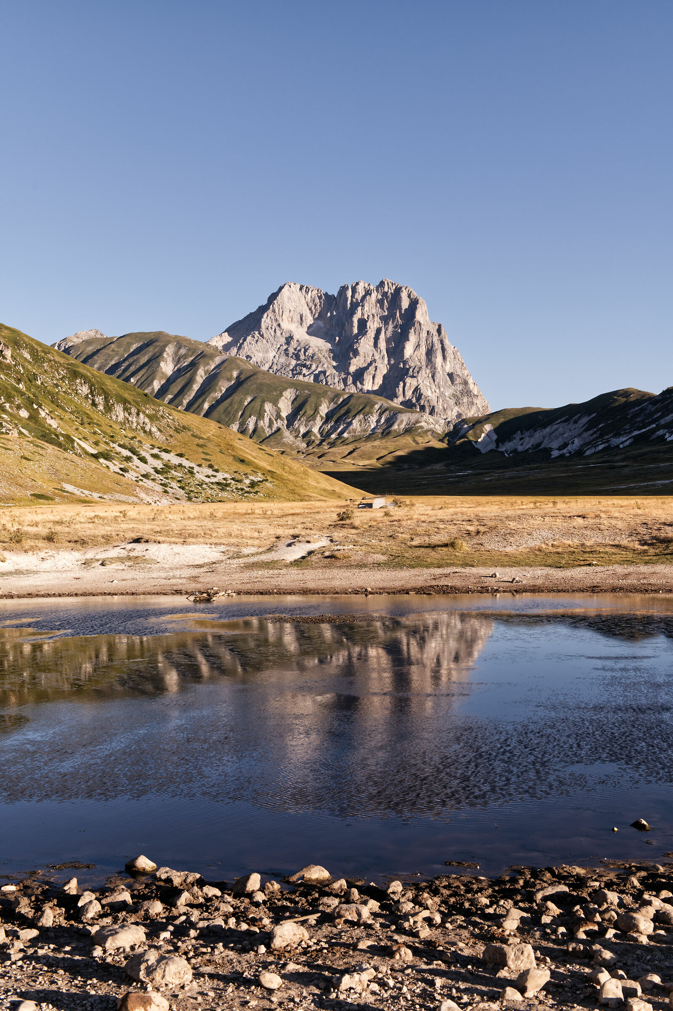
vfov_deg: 43.6
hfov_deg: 29.9
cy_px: 506
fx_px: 1262
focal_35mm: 45
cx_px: 336
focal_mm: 45
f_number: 8
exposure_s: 1/320
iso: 200
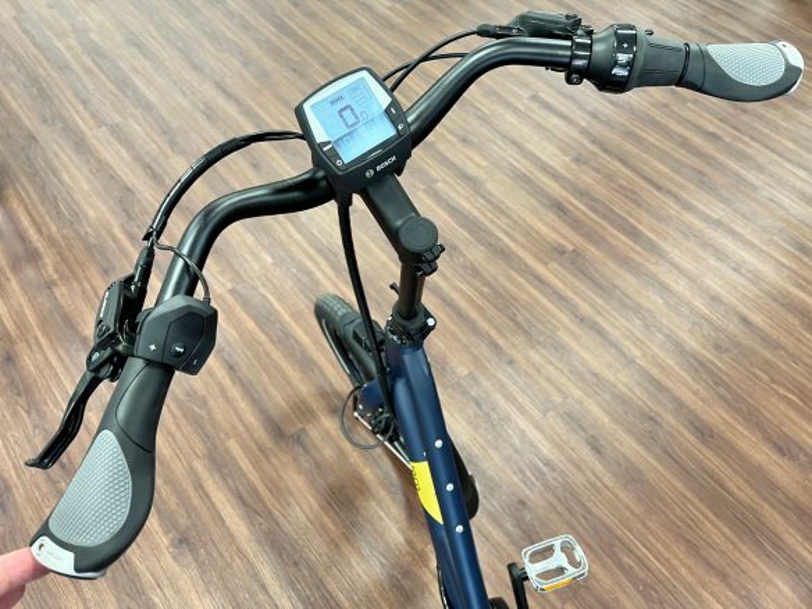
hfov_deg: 67.3
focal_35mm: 26
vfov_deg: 53.1
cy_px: 304
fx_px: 610
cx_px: 406
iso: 100
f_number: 1.5
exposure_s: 1/50
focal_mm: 5.7
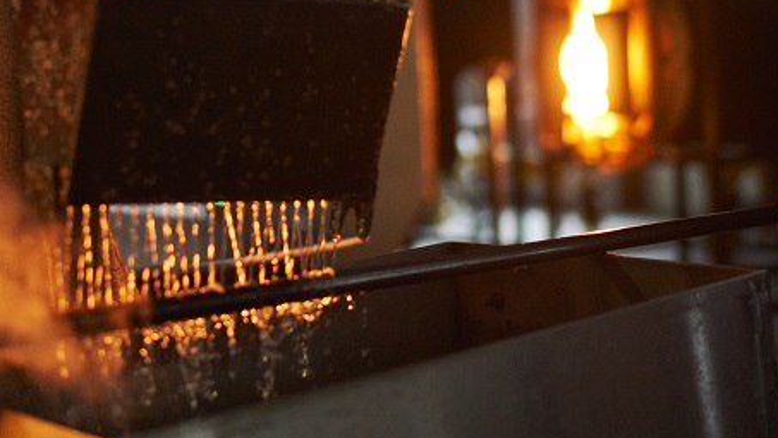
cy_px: -23
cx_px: 282
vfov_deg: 14.6
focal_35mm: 81
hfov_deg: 26.1
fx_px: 1671
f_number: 1.4
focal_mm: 35
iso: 1250
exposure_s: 1/200
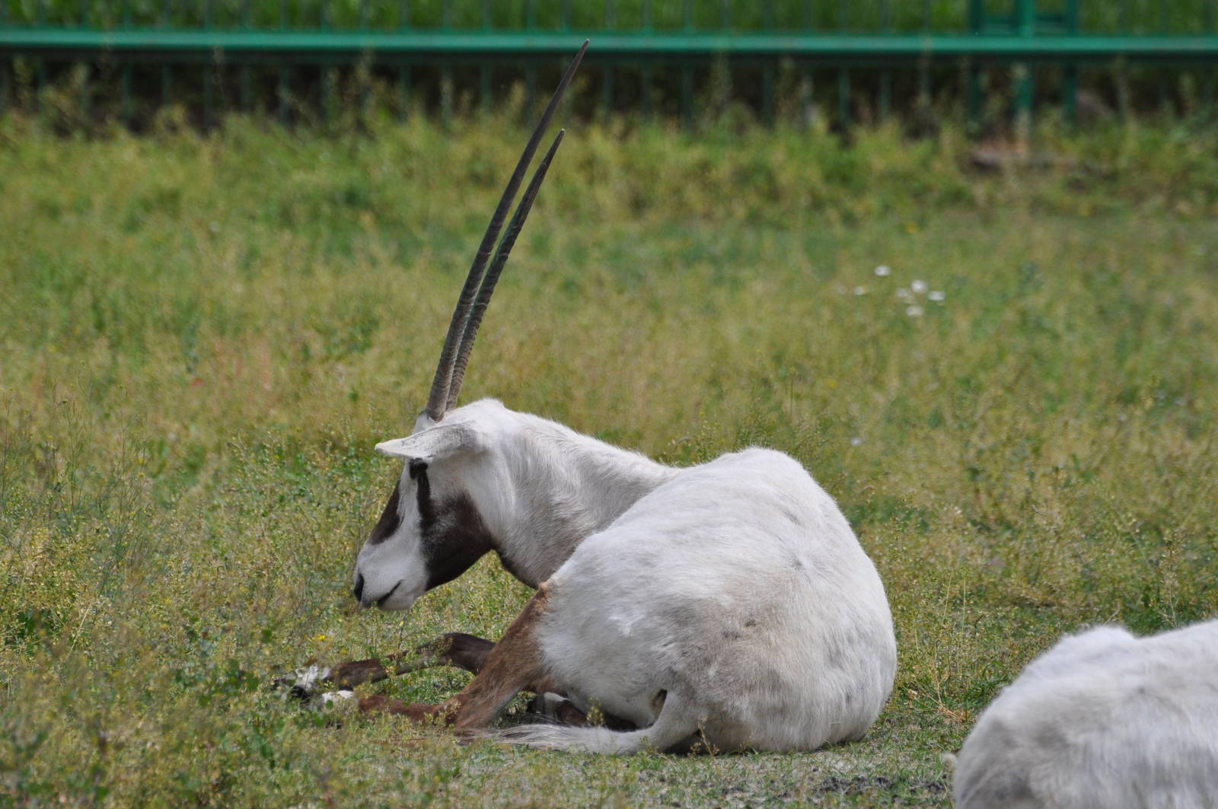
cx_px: 609
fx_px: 15208
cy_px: 404
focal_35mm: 450
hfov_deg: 4.6
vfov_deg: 3.0
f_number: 5.6
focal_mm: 300
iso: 400
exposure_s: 1/2000
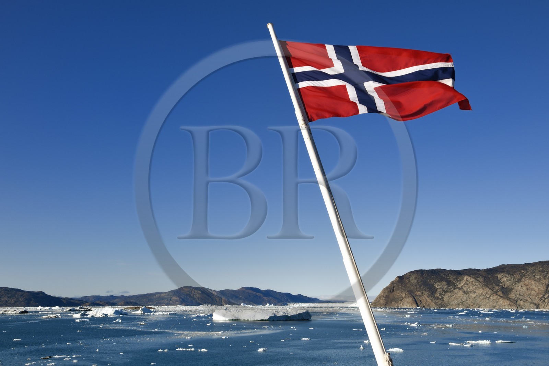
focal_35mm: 40
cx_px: 274
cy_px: 183
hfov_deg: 48.5
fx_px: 610
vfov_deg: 33.4
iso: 200
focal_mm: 40
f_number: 13
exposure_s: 1/400
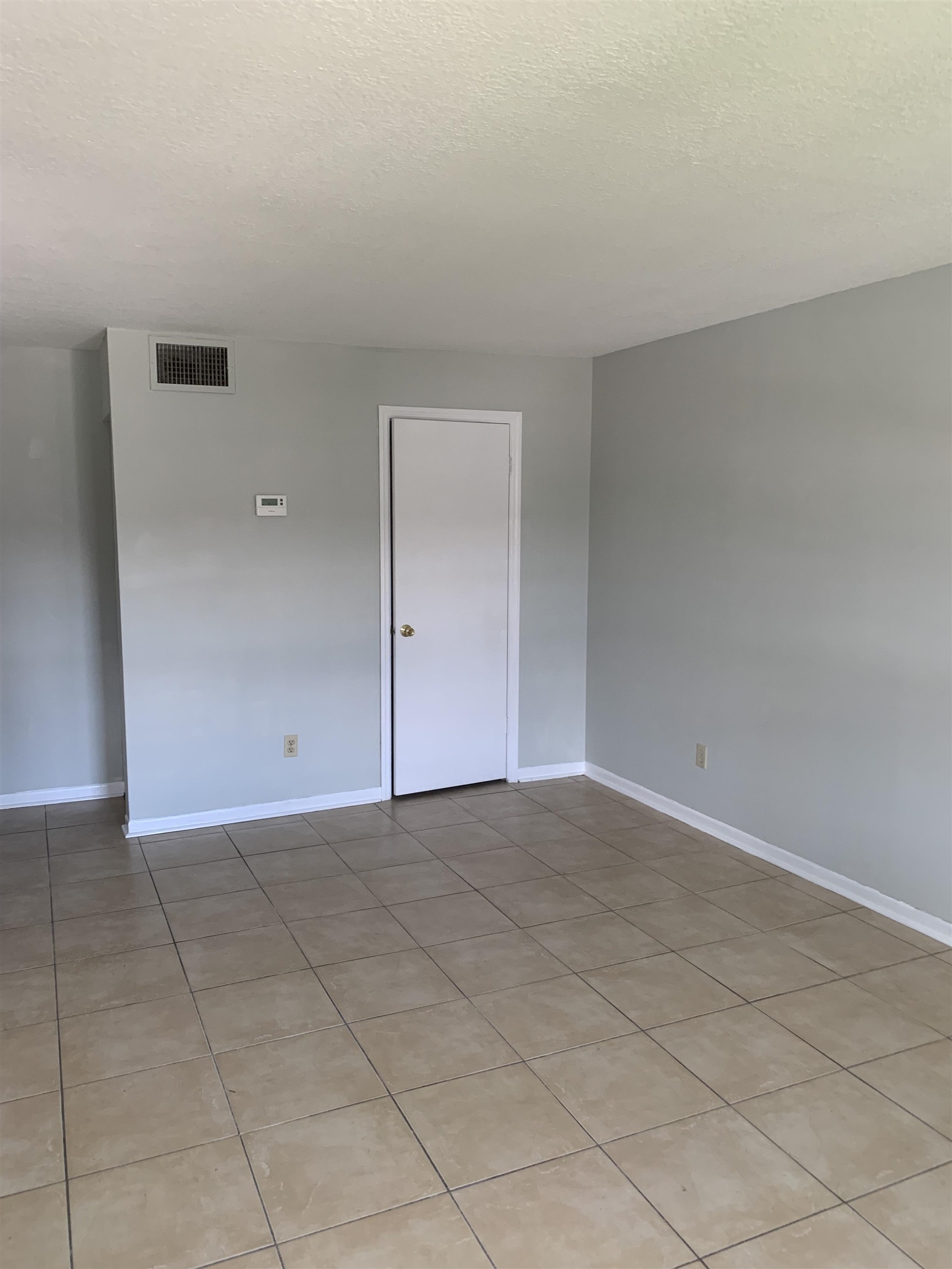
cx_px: 476
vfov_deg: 67.3
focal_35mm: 26
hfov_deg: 53.1
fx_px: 953
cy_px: 634
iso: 100
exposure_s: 1/91
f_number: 1.8
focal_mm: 4.25
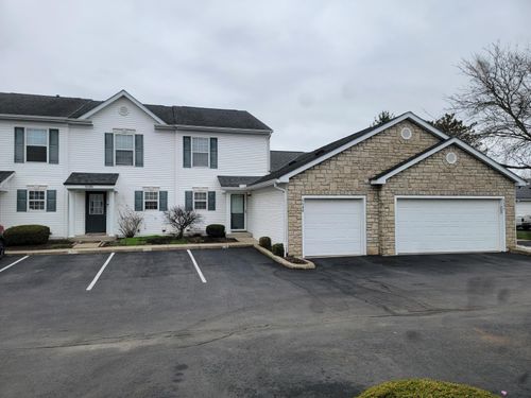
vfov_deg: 56.8
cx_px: 266
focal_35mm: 24
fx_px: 368
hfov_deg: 71.6
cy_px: 199
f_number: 1.8
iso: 16
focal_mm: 6.7
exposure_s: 1/285
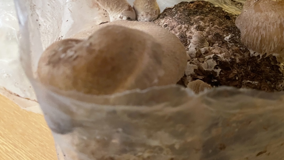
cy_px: 37
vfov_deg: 32.1
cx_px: 173
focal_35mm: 36
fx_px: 271
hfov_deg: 54.8
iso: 500
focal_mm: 4.2
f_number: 1.6
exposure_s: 1/25
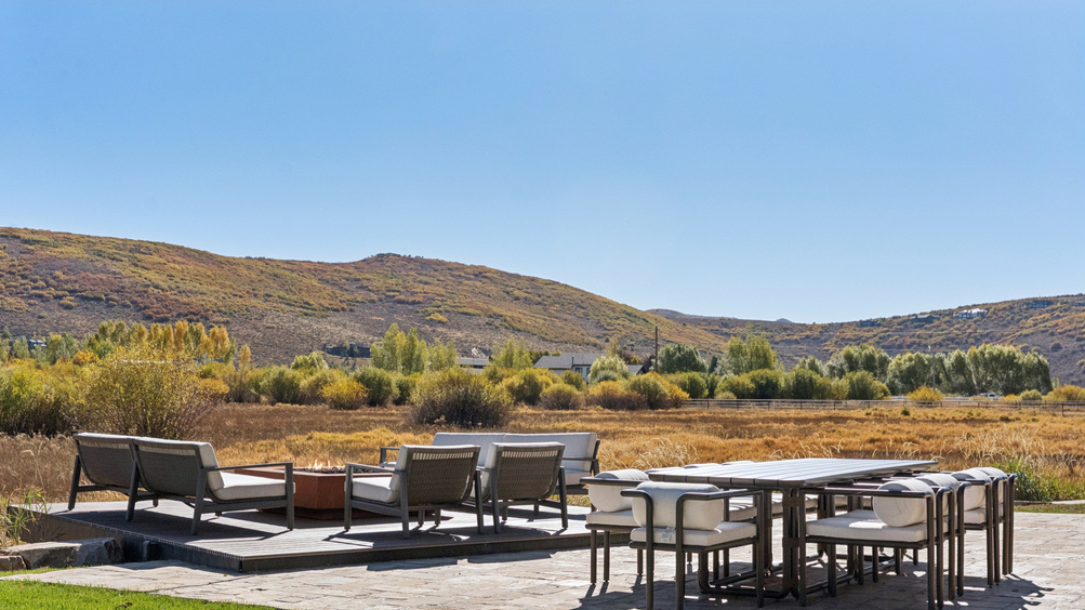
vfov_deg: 25.6
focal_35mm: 47
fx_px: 1342
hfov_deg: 44.0
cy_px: 368
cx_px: 535
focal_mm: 43.6
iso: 1600
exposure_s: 1/8000
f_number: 7.1
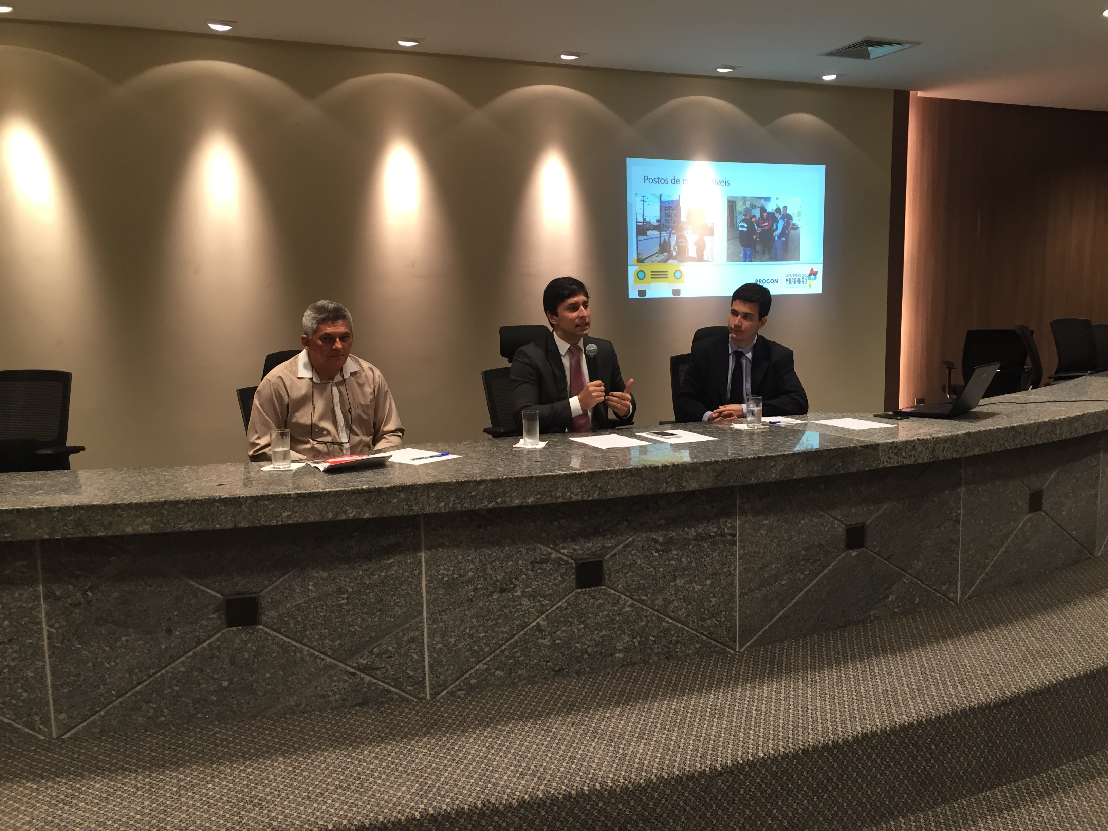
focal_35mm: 29
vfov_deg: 48.2
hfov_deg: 61.7
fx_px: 928
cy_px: 416
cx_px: 554
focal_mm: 4.15
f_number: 2.2
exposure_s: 1/30
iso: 64
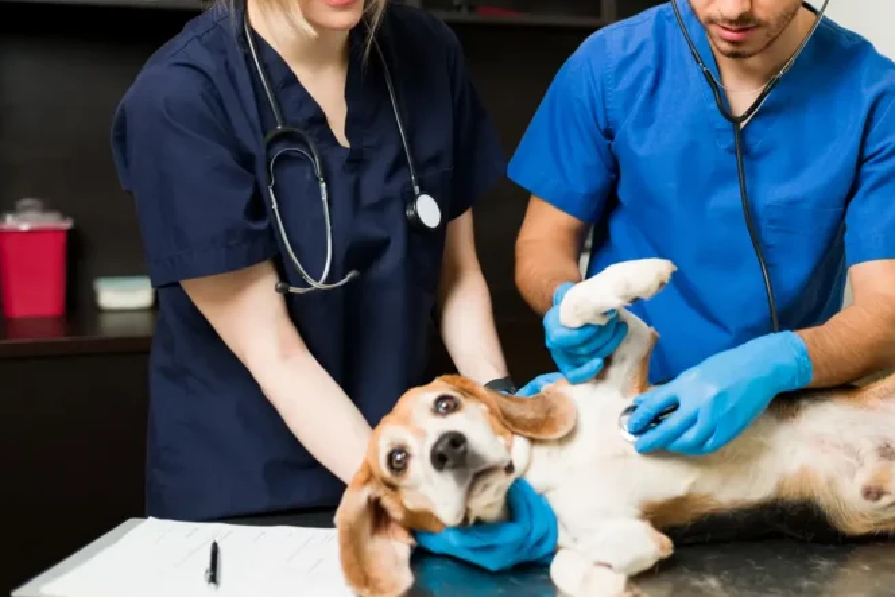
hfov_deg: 36.2
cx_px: 648
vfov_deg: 25.0
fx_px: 1343
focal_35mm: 54
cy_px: 243
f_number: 1.8
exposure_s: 1/250
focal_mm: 35
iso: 100
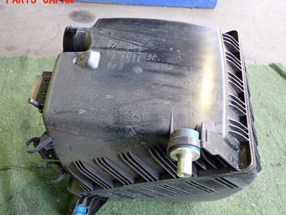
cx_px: 139
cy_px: 118
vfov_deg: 40.7
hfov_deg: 52.6
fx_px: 289
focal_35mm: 35
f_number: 2.3
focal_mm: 5.4
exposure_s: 1/60
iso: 400
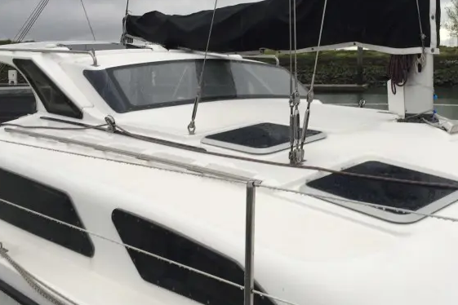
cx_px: 275
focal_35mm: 43
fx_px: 547
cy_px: 110
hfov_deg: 45.2
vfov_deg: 31.0
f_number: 2.2
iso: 32
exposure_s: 1/120
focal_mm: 4.15
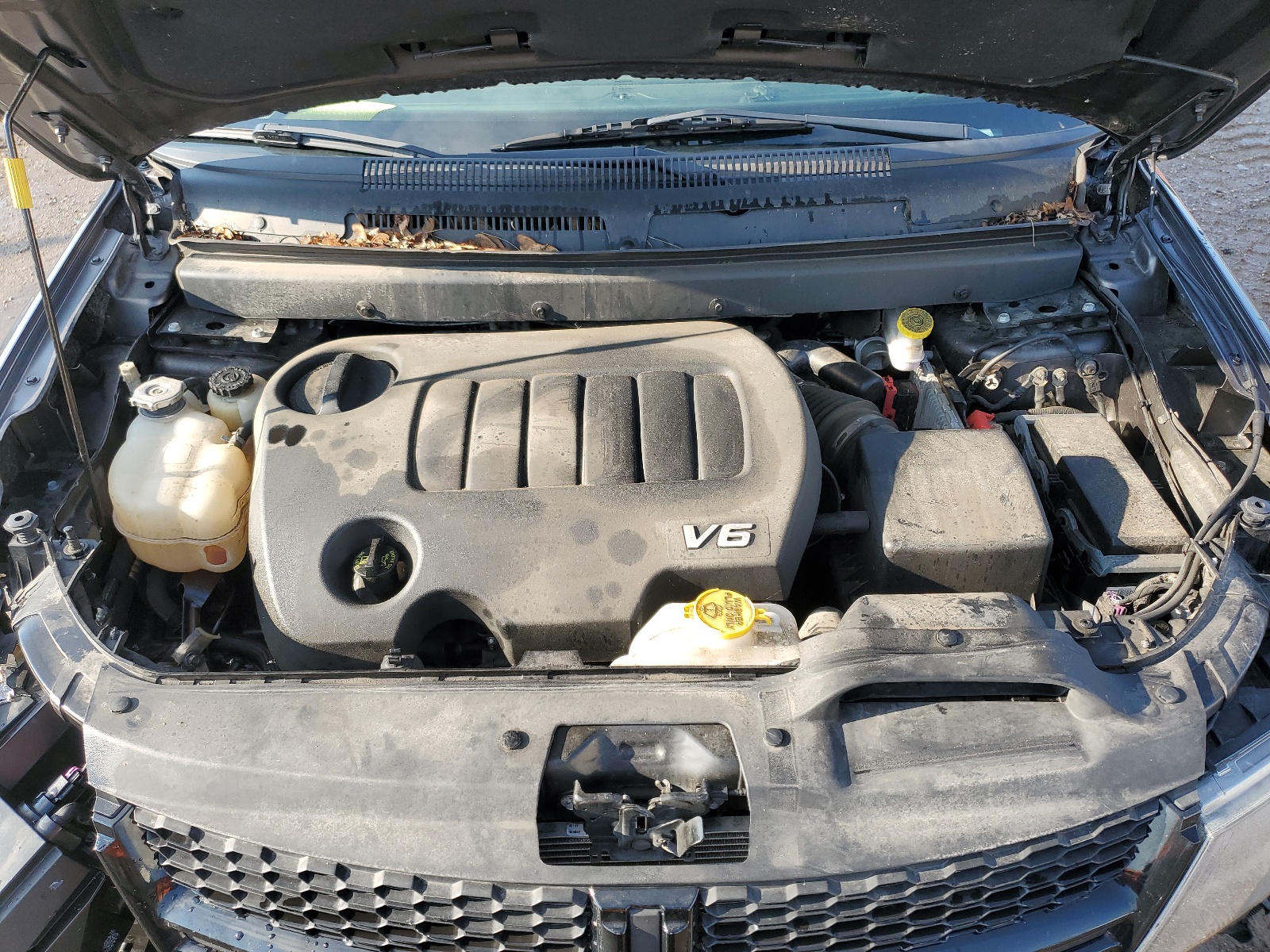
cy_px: 476
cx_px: 635
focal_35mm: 26
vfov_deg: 53.1
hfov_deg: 67.3
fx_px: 954
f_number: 1.5
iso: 50
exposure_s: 1/500
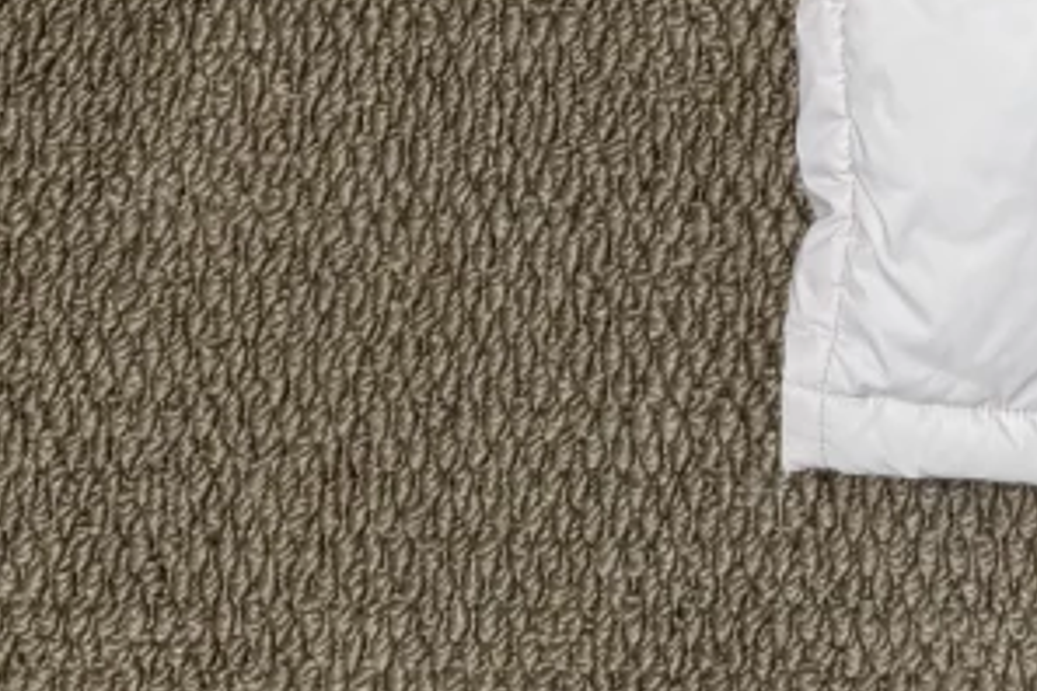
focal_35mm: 121
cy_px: -946
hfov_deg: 16.6
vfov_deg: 10.0
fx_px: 3485
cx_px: 999
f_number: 1.78
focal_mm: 6.76
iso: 80
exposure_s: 1/507
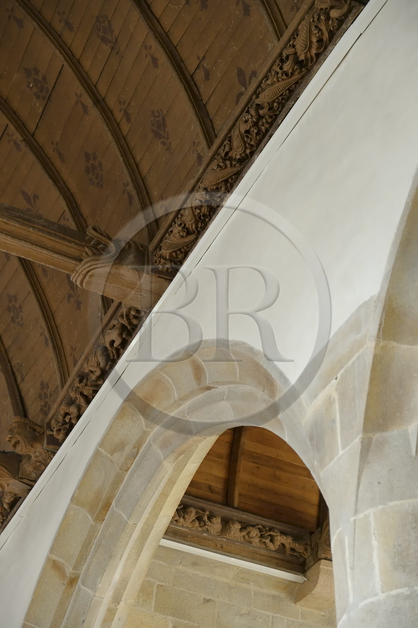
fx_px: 1220
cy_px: 314
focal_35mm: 70
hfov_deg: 19.4
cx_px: 209
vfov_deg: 28.9
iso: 1600
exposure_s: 1/60
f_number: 3.2
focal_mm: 70
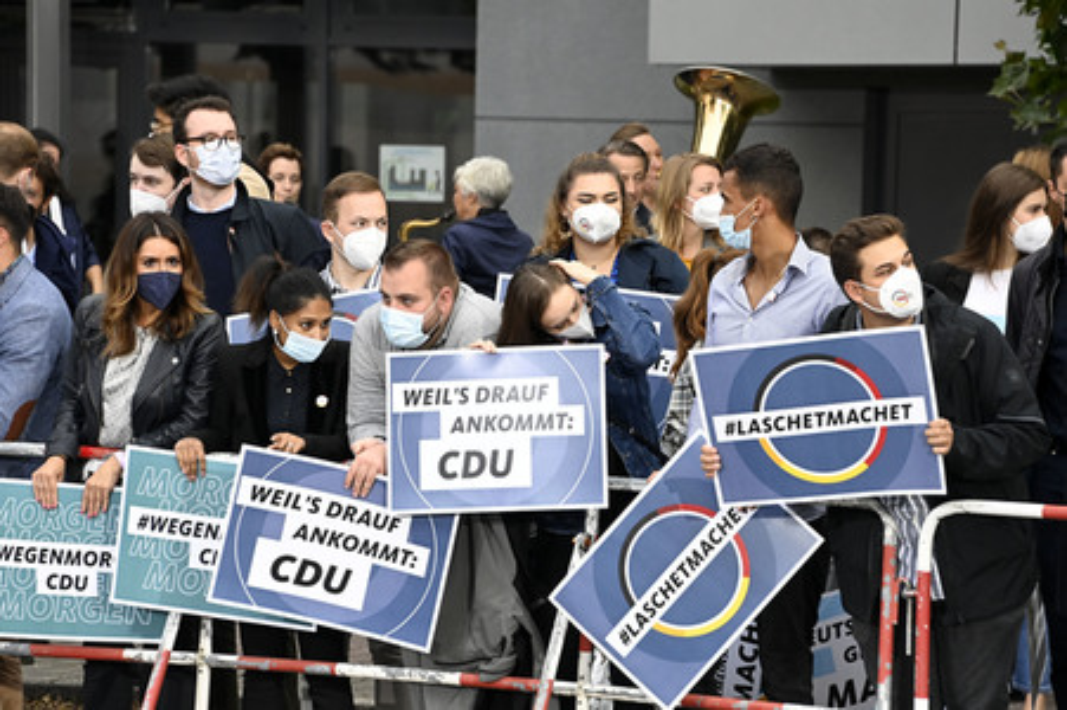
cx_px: 534
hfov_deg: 10.8
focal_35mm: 190
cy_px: 355
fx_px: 5627
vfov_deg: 7.2
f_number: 6.3
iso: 5000
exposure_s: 1/500
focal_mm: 190
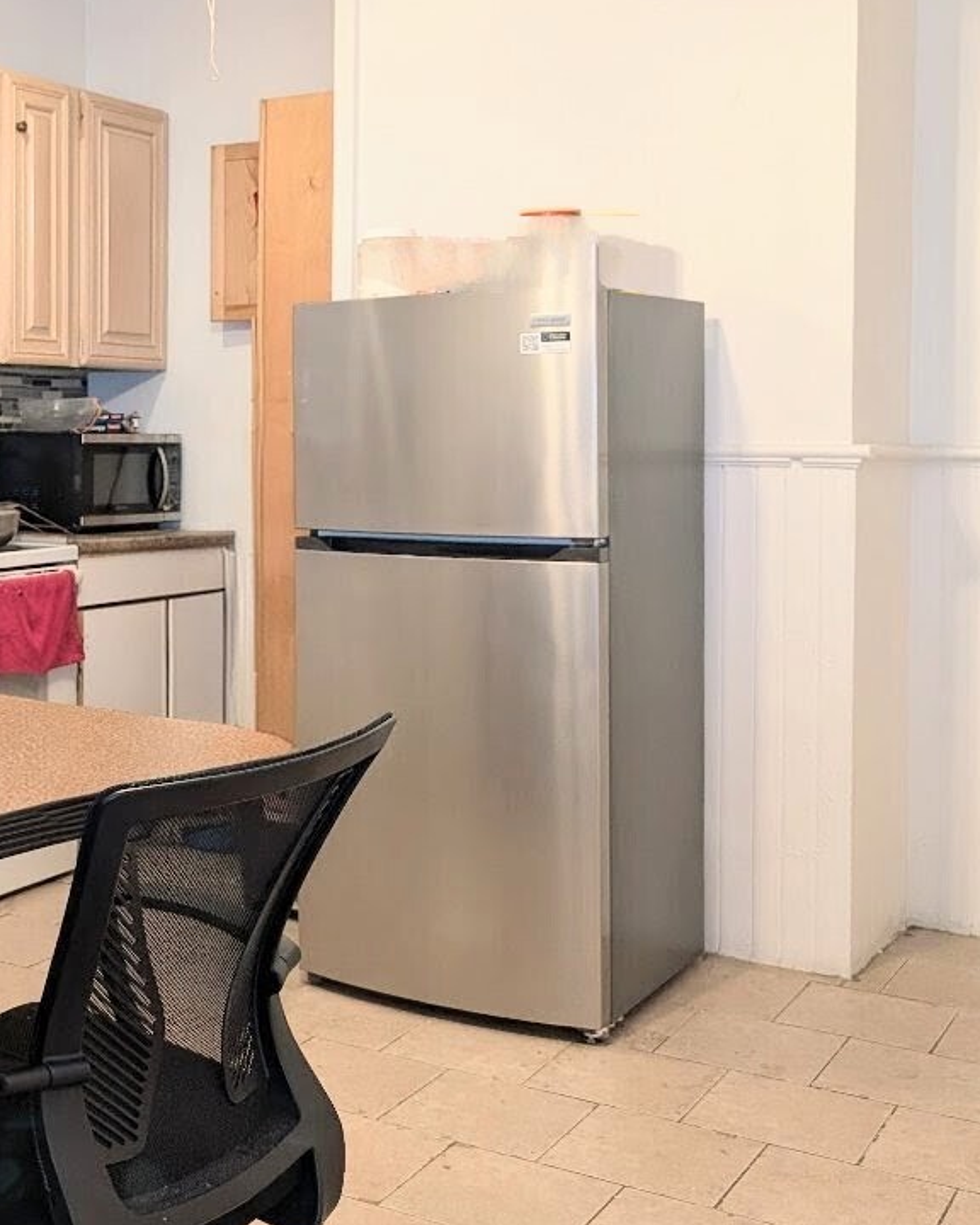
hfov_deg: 31.4
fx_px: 1668
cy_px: 457
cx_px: 127
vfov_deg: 40.0
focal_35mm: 46
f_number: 1.68
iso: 29
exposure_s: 1/60
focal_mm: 6.9
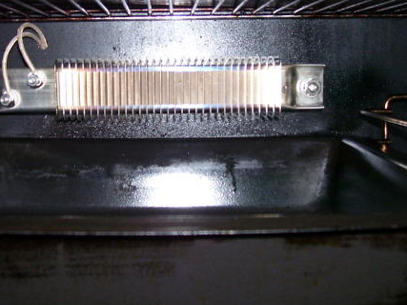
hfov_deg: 37.4
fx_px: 599
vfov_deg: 28.3
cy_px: 89
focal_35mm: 51
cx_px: 164
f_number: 2.7
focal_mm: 5.6
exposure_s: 1/60
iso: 125
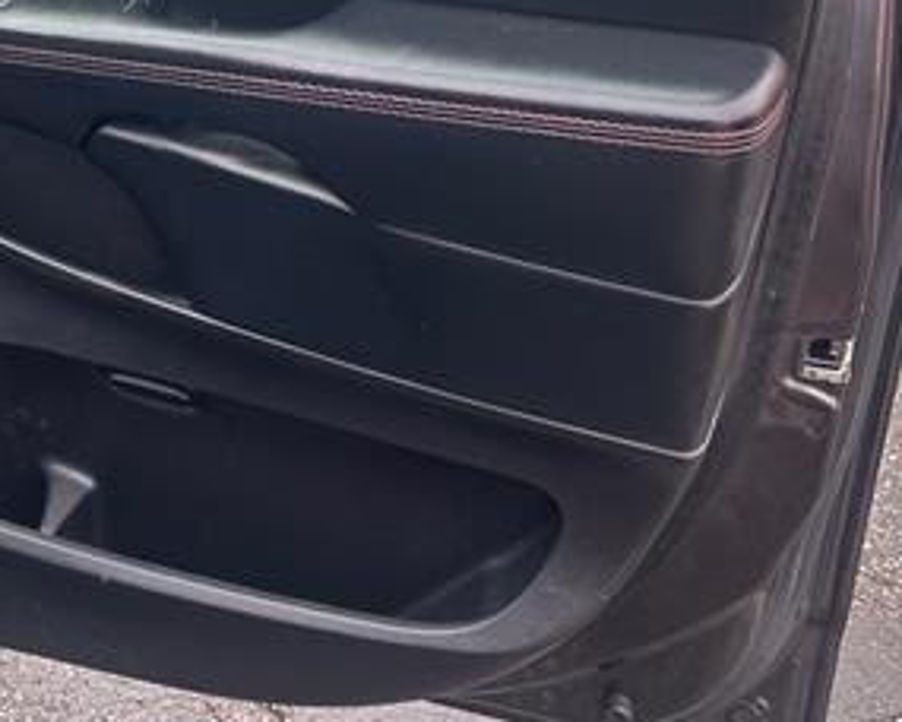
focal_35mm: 57
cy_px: 63
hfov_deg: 32.5
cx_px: 244
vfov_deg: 25.8
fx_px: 1522
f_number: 1.5
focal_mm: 5.7
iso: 100
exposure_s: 1/121
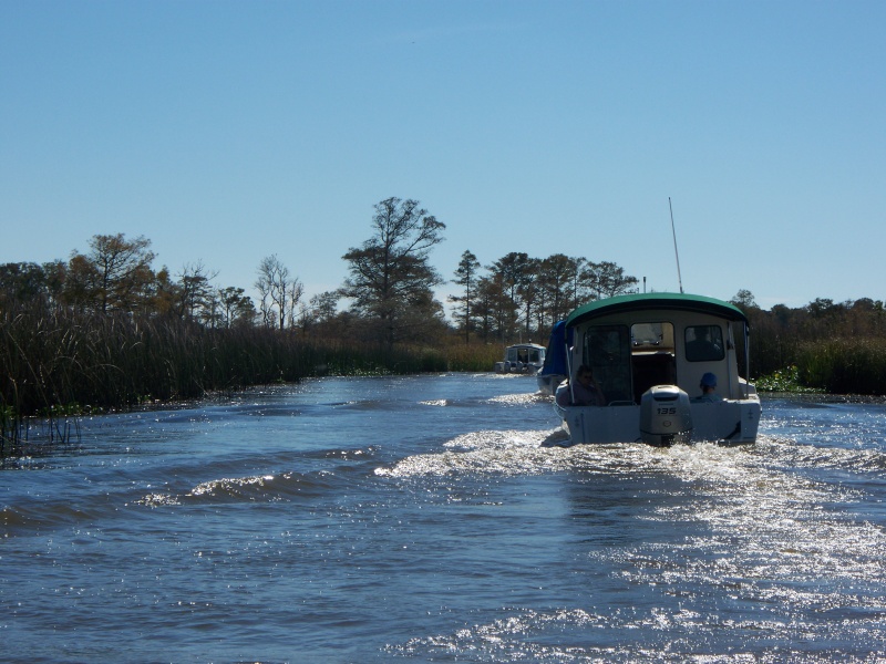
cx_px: 443
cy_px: 332
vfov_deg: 14.1
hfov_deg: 18.7
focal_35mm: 105
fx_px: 2687
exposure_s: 1/500
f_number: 6.3
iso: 64
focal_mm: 22.05
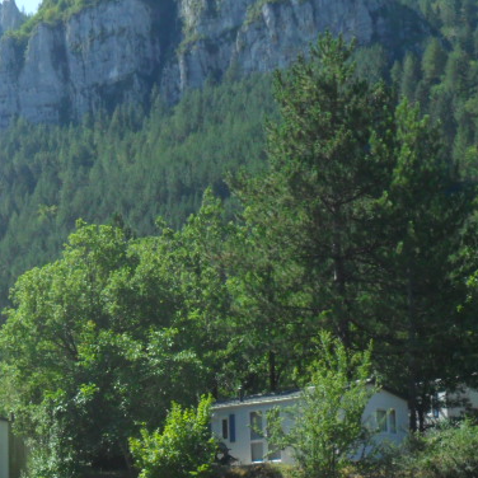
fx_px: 1390
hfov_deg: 19.2
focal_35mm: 89
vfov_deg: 19.4
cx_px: 58
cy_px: 336
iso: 100
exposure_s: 1/500
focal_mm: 6.6
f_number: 4
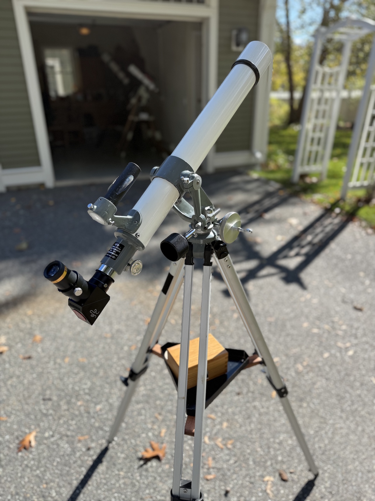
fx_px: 347
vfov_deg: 71.6
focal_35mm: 24
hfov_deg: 56.8
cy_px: 250
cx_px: 188
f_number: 1.78
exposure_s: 1/2000
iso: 80
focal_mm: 6.76
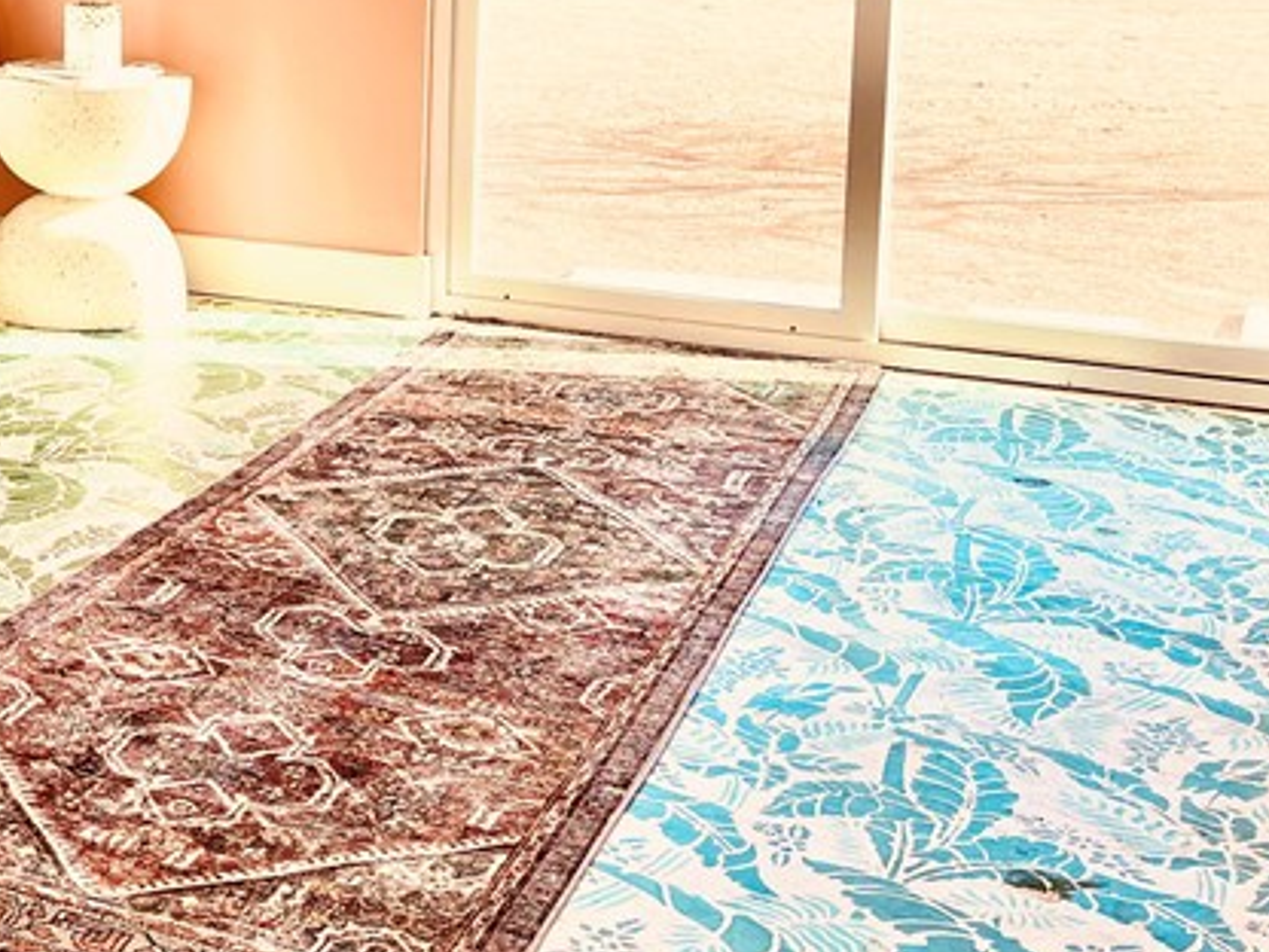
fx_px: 2346
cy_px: 55
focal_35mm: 64
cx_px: -98
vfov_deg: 22.3
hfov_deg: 27.8
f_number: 1.6
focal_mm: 5.1
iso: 50
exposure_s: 1/913
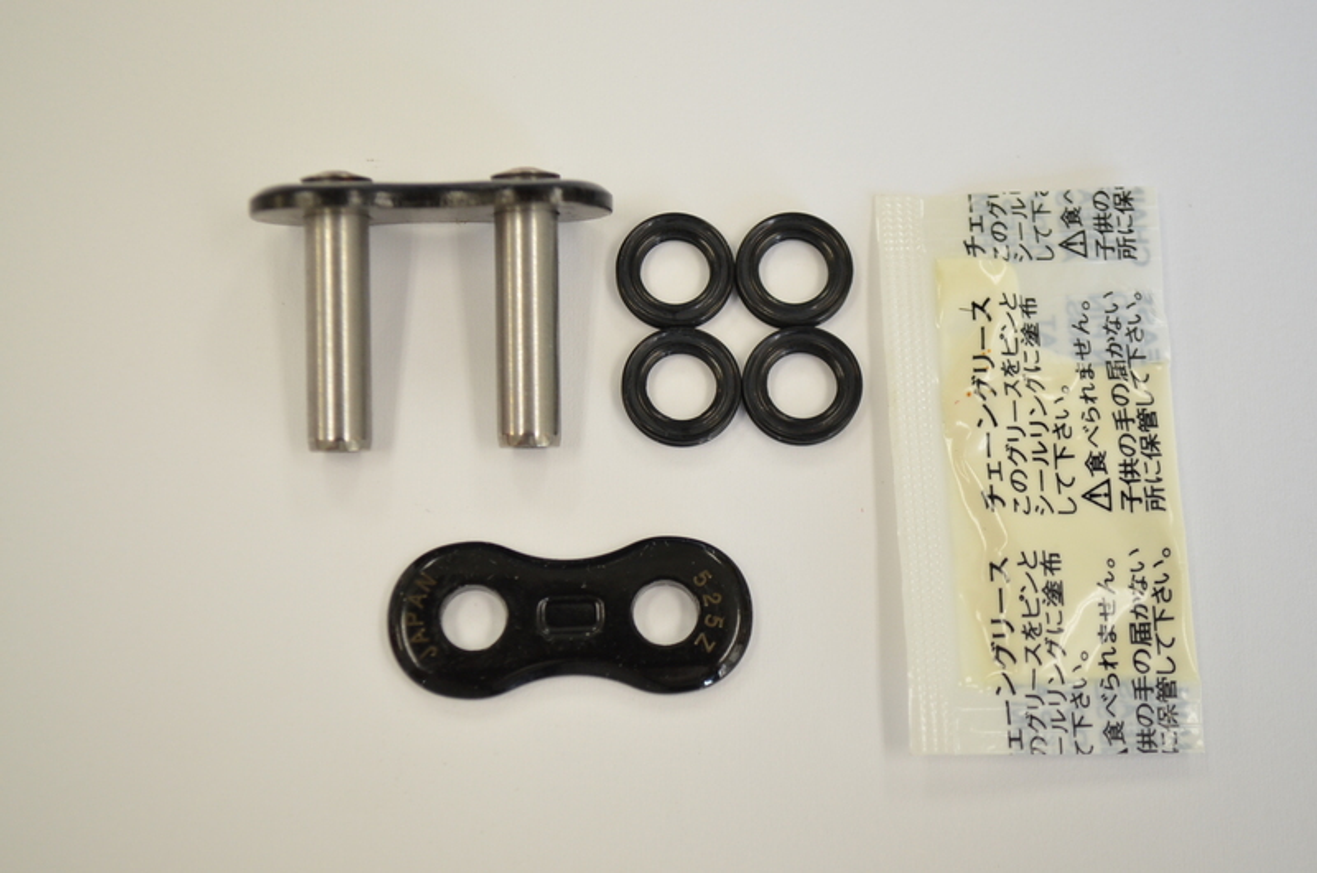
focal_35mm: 60
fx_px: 2191
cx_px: 658
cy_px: 436
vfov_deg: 22.5
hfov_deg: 33.5
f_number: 5.3
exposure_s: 1/60
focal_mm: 40
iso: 500
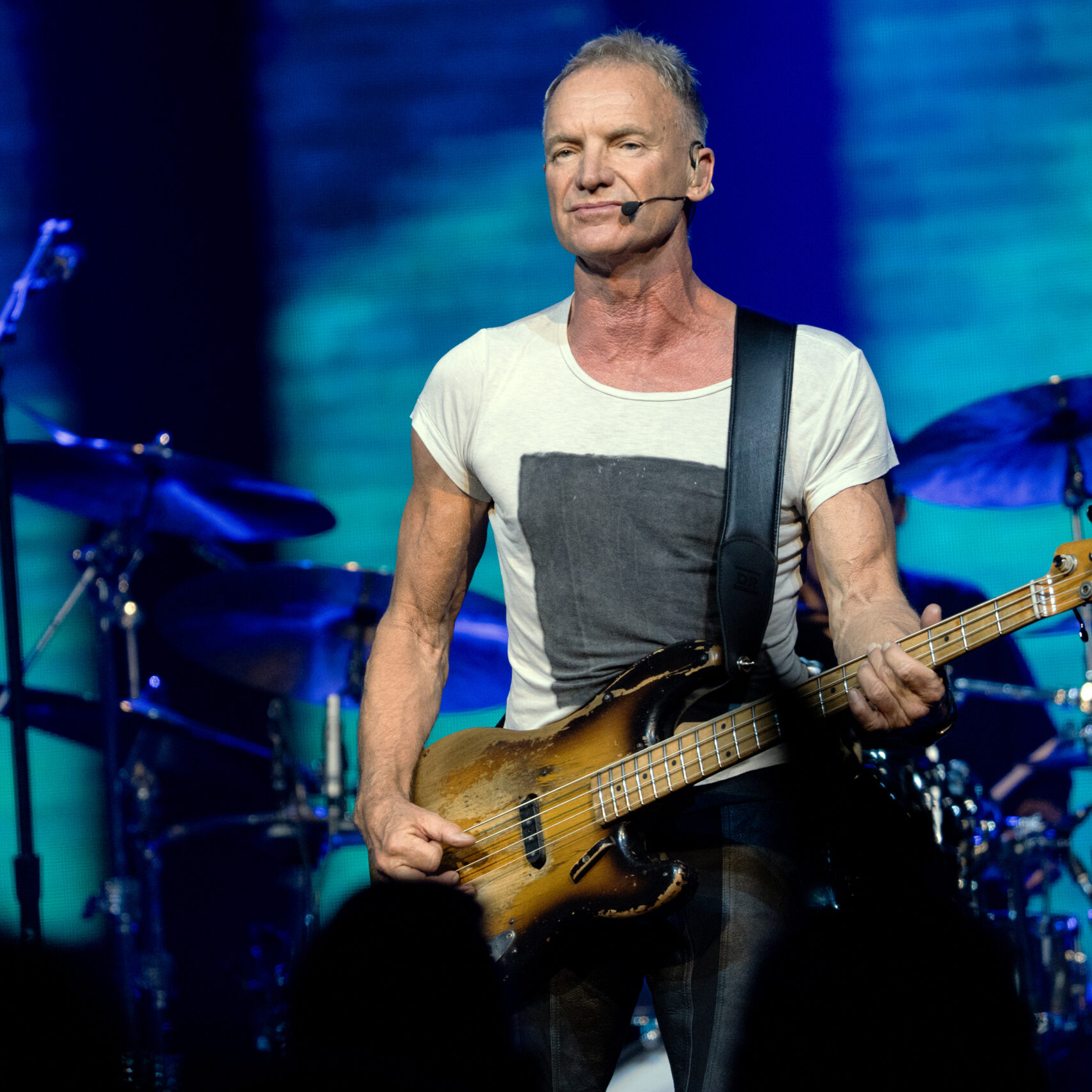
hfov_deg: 4.0
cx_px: 620
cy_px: 546
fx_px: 15561
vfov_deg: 4.0
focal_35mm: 436
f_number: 6.3
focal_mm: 341
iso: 5000
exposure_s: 1/200
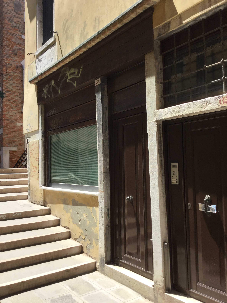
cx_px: 114
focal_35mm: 31
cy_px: 152
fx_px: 271
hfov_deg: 45.4
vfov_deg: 58.4
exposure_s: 1/783
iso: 25
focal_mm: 3.3
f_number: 2.4
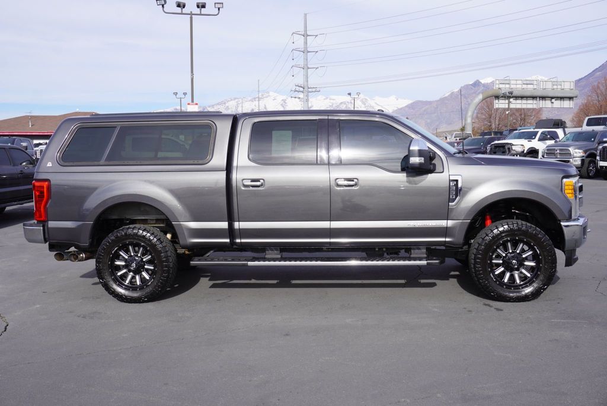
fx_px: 582
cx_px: 304
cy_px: 203
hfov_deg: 55.1
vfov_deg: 38.4
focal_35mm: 34
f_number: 10
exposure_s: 1/125
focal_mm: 23
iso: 100
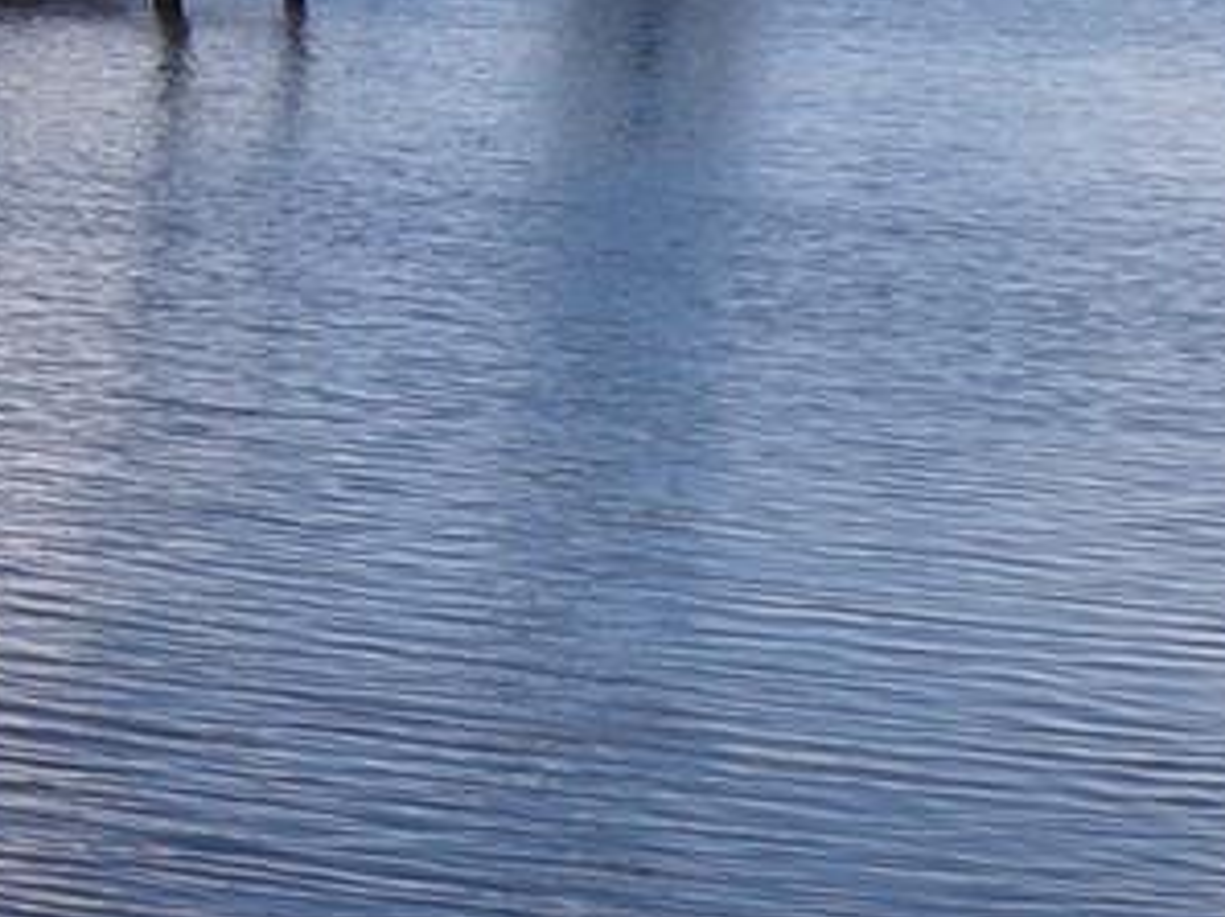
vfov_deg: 11.4
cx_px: -1015
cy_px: 214
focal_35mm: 129
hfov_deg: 13.6
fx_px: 4561
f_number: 5.8
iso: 80
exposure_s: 1/280
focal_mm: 4.3
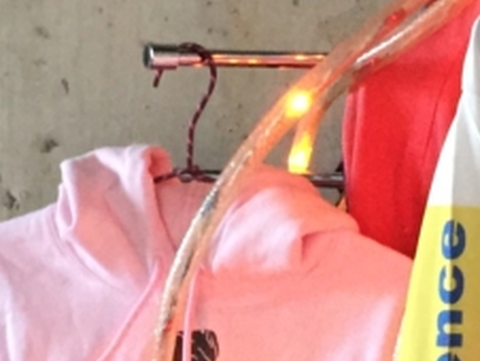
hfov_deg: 13.5
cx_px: 155
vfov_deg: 10.2
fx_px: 2027
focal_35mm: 146
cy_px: 230
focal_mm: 4.15
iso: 250
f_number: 2.2
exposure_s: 1/33
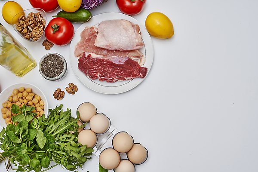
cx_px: 129
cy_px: 86
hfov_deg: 39.6
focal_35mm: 50
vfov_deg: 27.0
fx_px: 358
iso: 160
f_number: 5.6
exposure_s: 1/160
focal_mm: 50
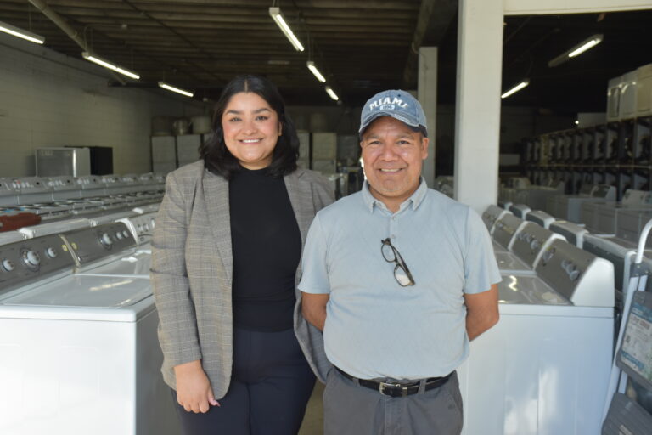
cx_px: 326
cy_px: 218
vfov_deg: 34.2
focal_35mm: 39
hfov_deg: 49.6
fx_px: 706
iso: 400
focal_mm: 26
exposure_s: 1/125
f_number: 5.6
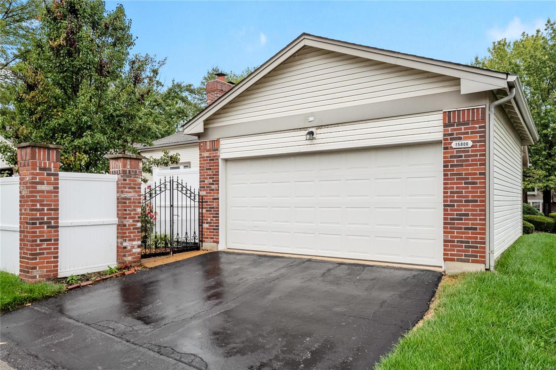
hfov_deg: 69.4
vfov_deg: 49.5
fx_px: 401
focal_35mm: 26
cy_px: 185
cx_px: 278
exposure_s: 1/250
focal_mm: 13
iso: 400
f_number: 8
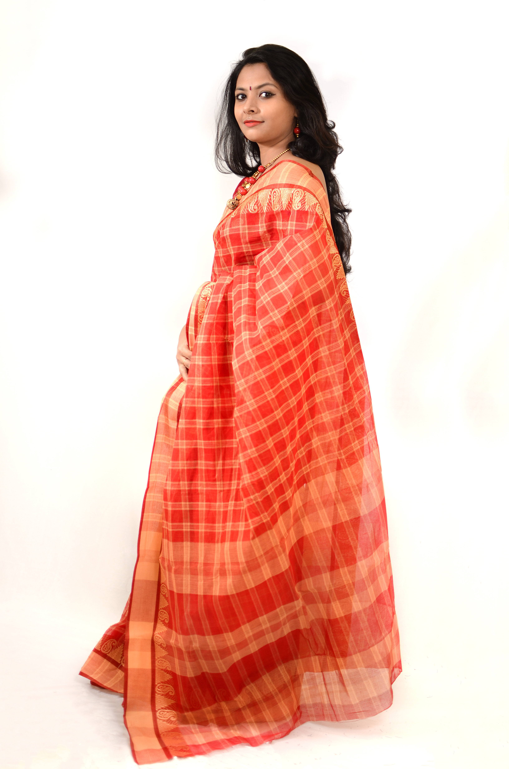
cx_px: 254
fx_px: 1118
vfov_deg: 37.9
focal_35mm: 52
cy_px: 384
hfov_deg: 25.6
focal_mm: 35
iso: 100
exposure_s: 1/250
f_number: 1.8
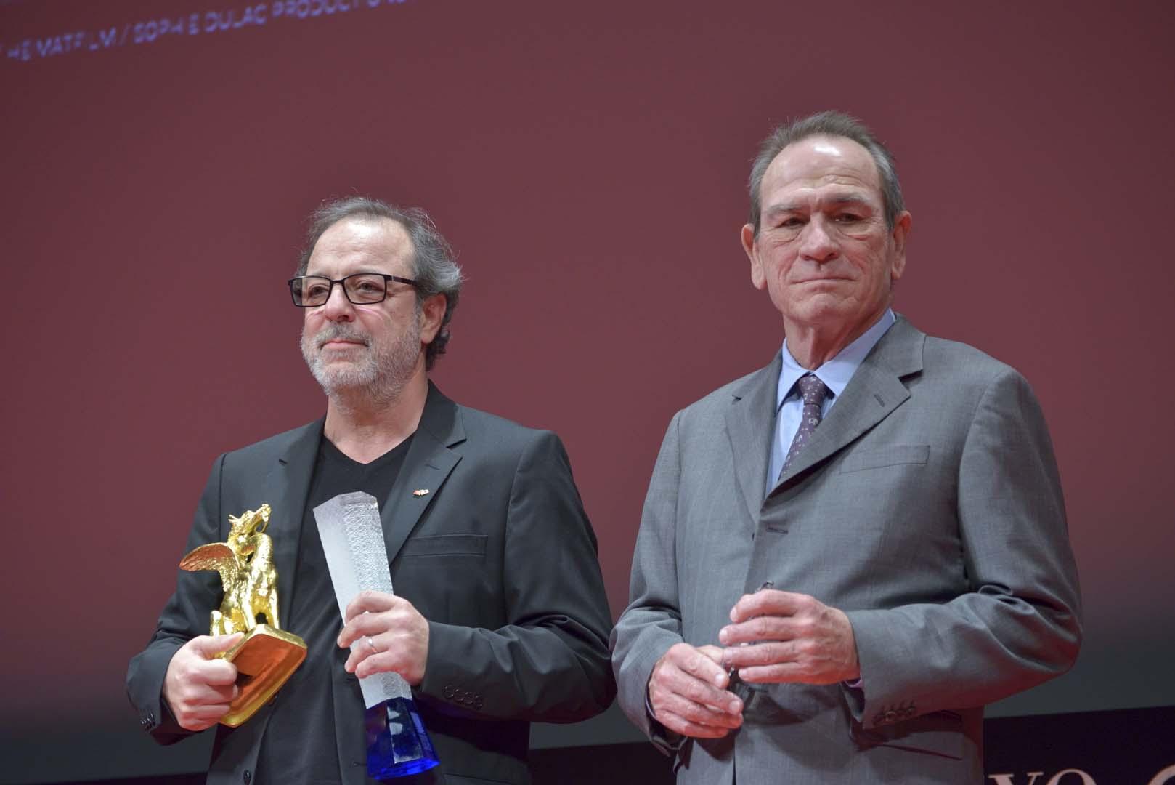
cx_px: 588
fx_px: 4571
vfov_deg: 9.8
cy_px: 392
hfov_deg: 14.6
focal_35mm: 140
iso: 1600
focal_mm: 140
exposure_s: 1/250
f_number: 5.6
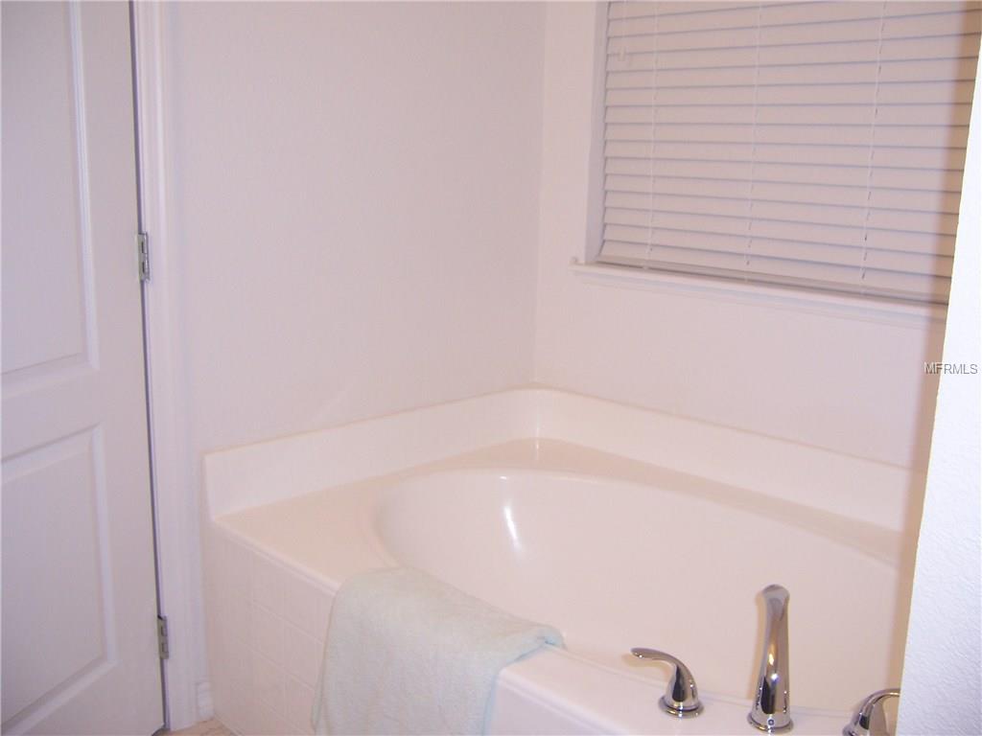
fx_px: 936
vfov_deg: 42.9
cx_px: 491
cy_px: 368
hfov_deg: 55.4
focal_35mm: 33
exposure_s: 1/60
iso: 140
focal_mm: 5.5
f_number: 2.8
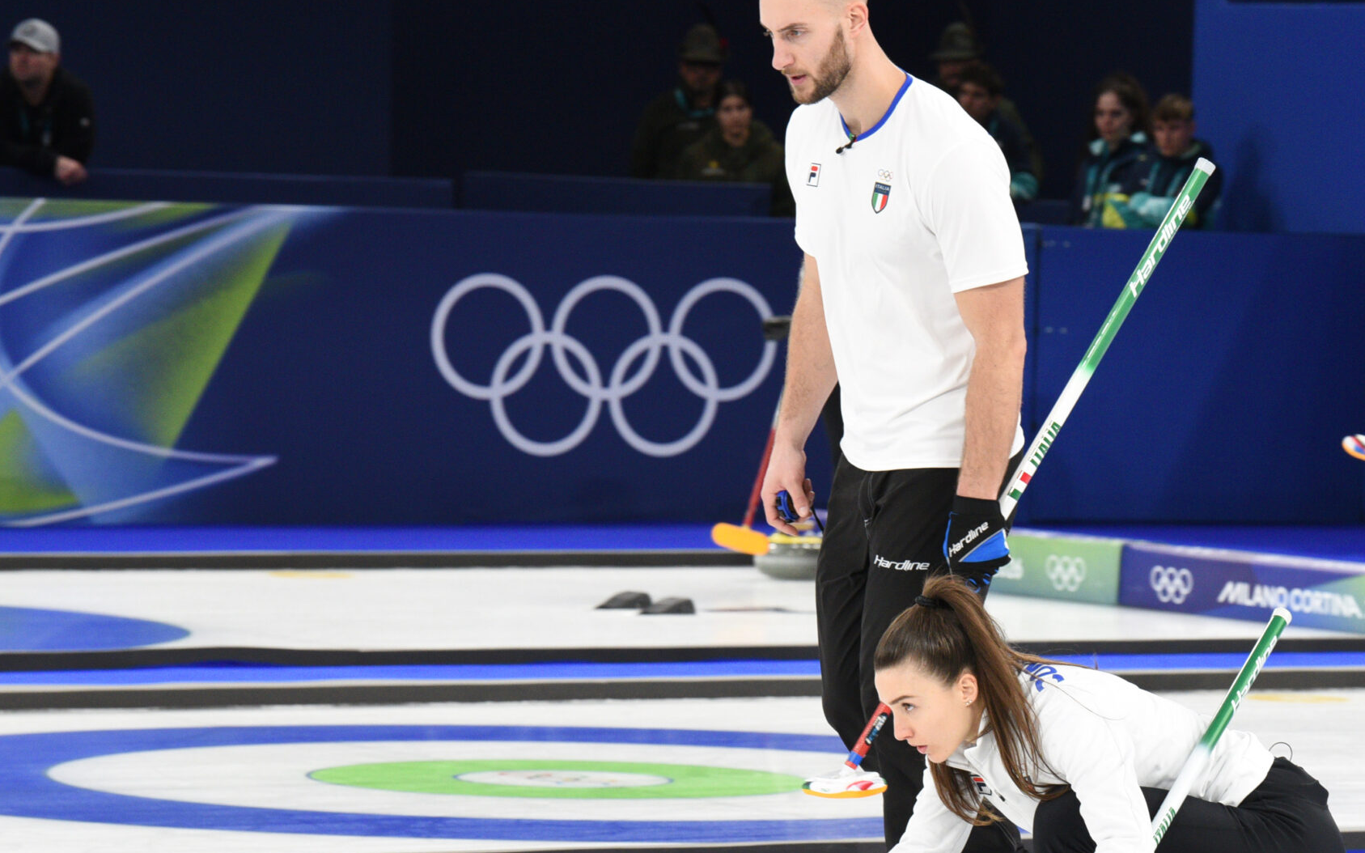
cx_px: 938
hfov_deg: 9.0
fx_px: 8630
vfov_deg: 5.7
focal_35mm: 232
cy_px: 545
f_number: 8
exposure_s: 1/320
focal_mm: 150
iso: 2000
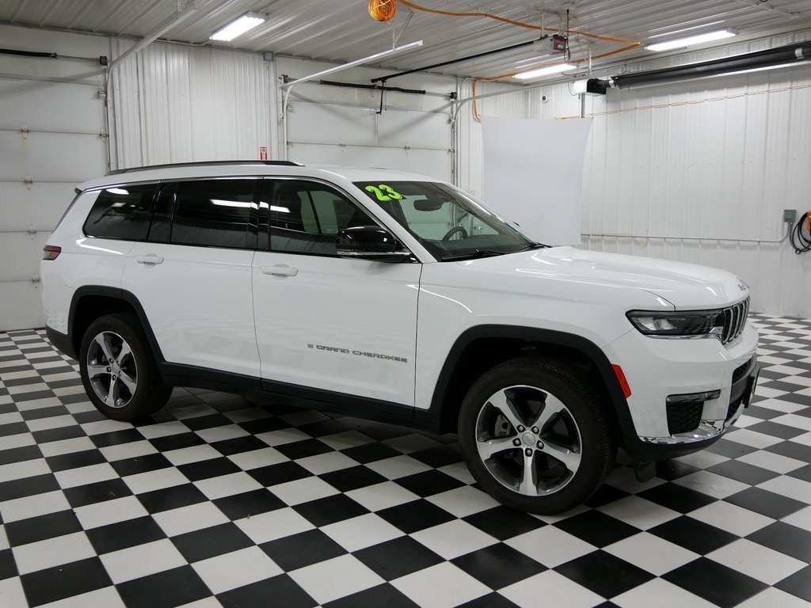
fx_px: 703
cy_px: 304
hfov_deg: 60.0
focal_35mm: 30
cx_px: 406
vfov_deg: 46.8
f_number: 3.7
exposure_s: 1/60
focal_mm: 15
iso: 320
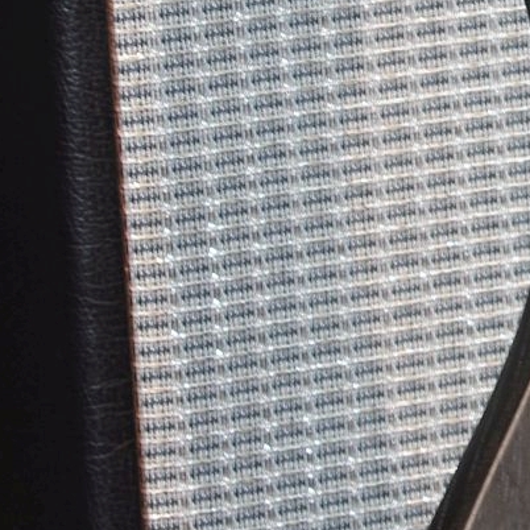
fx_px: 5654
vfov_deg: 5.3
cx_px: 994
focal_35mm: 326
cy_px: -129
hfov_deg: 5.3
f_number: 6.3
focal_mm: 45
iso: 100
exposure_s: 1/3
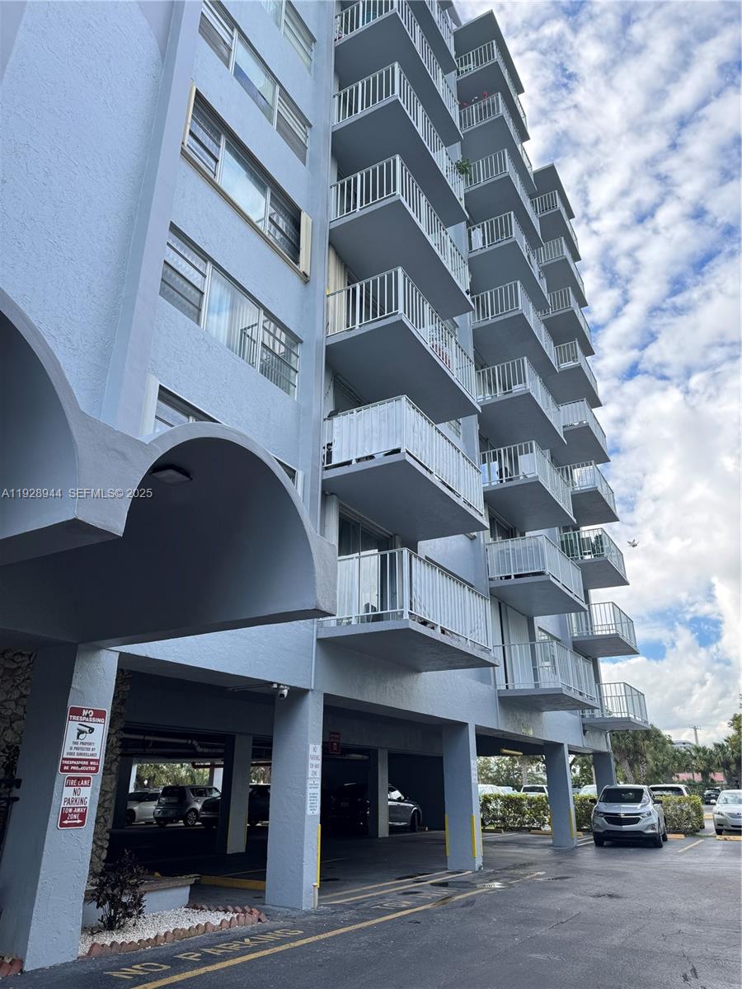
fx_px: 686
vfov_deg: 71.6
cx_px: 371
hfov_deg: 56.8
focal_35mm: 24
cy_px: 494
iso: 80
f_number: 1.78
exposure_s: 1/842
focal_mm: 6.76
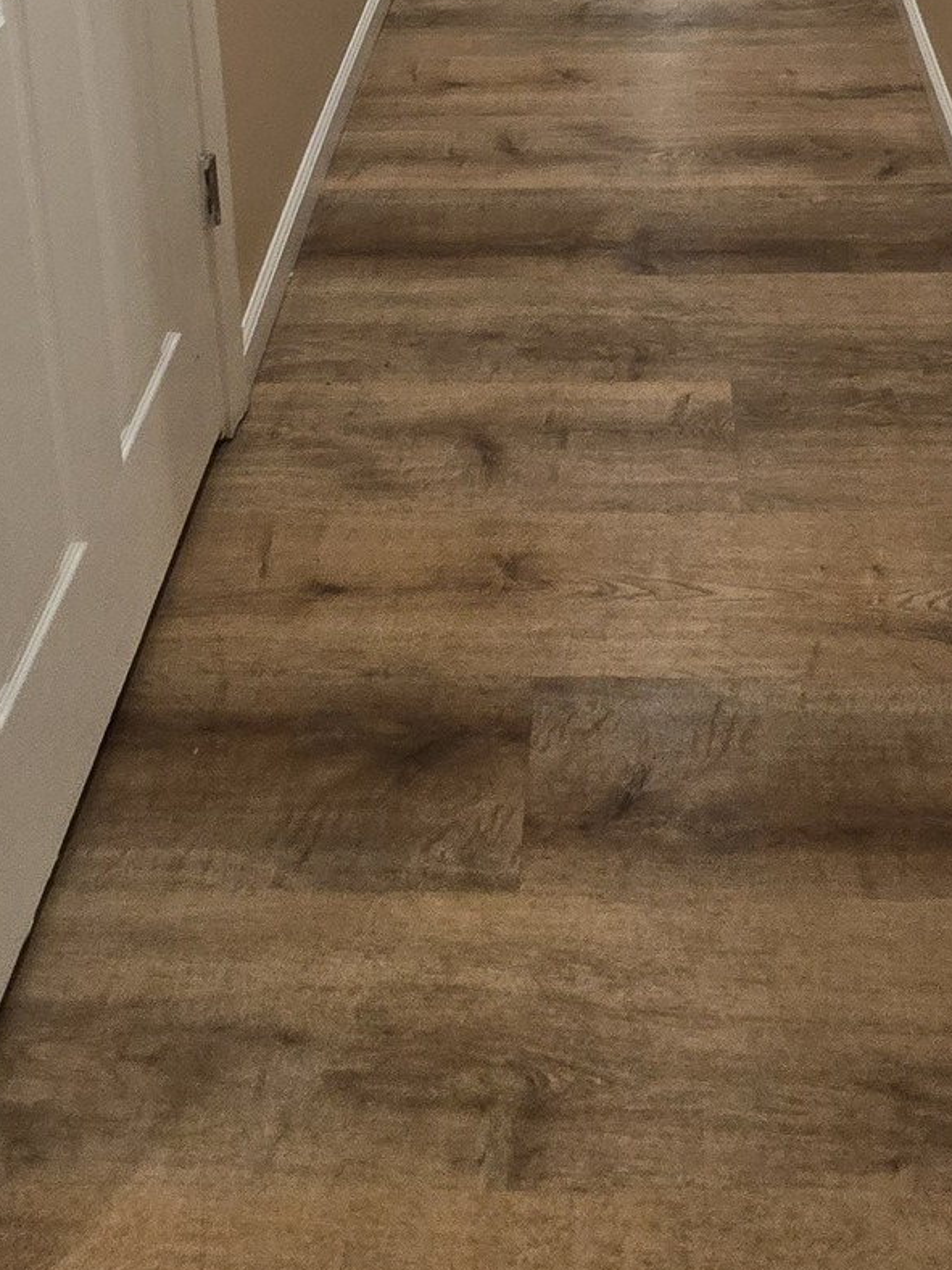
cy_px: -409
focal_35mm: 38
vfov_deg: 33.9
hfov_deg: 37.4
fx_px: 1393
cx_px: 609
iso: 250
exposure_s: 1/60
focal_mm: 2.2
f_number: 2.2
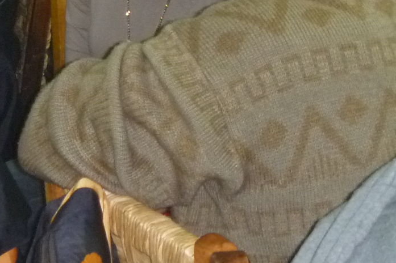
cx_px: -149
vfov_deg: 12.5
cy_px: -37
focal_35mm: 107
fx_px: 1176
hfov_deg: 17.6
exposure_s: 1/30
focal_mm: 6.3
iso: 400
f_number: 3.5
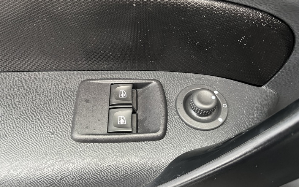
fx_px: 228
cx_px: 149
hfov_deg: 66.5
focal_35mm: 28
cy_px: 85
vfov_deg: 44.5
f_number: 1.6
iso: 250
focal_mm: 5.1
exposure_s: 1/60
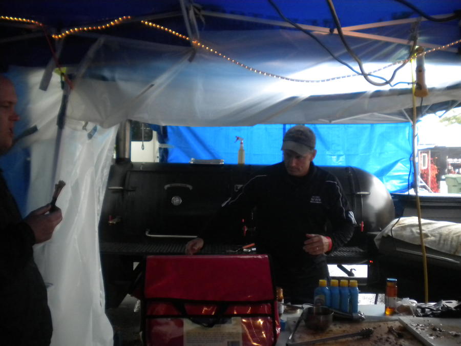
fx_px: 466
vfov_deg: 40.7
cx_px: 230
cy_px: 173
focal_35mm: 35
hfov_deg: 52.6
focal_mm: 6.3
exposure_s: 1/223
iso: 400
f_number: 3.1
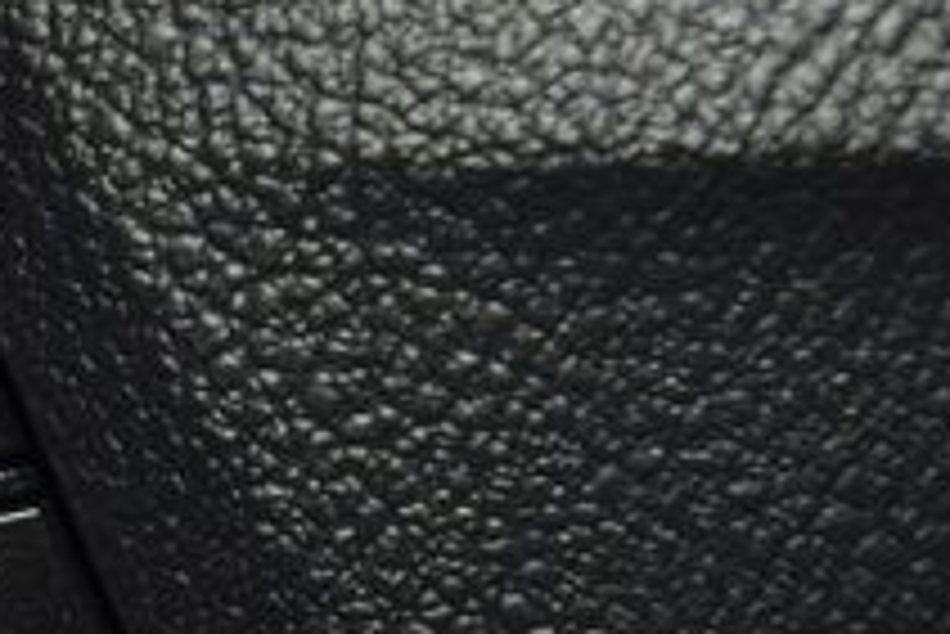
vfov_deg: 4.3
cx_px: -387
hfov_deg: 6.4
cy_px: 551
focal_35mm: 319
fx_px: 8424
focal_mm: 70
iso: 100
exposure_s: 1/125
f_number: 8
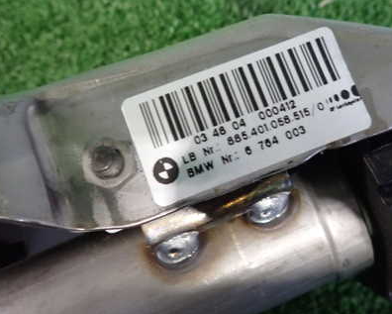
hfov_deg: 48.9
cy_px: 127
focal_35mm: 37
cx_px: 227
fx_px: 429
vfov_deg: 40.0
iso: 800
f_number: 2
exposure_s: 1/30
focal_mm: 4.5
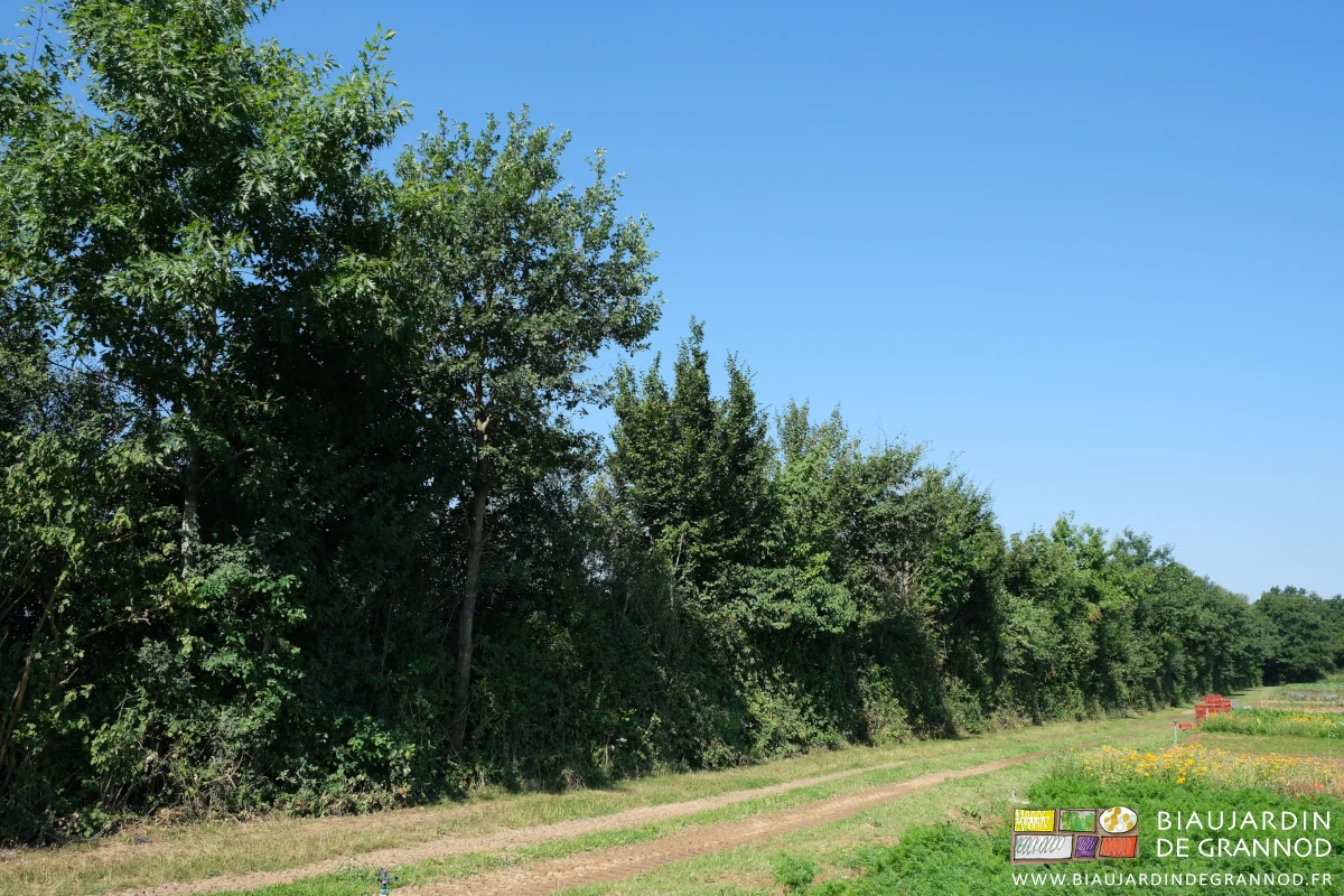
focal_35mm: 27
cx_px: 672
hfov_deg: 67.4
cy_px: 448
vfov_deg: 47.9
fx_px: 1008
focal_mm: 18
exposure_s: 1/400
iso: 320
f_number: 7.1
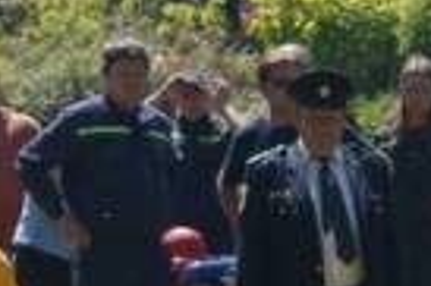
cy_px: 462
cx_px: 447
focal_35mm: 343
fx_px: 4102
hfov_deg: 6.0
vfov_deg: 4.0
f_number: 5.6
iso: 100
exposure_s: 1/250
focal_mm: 70
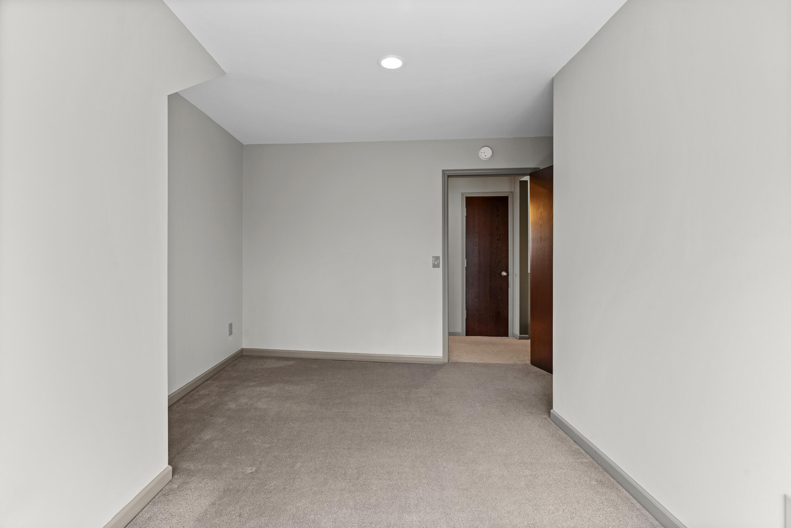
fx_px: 352
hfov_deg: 96.7
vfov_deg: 73.8
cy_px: 264
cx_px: 396
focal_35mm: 16
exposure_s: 1.6
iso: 400
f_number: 8
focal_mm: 16
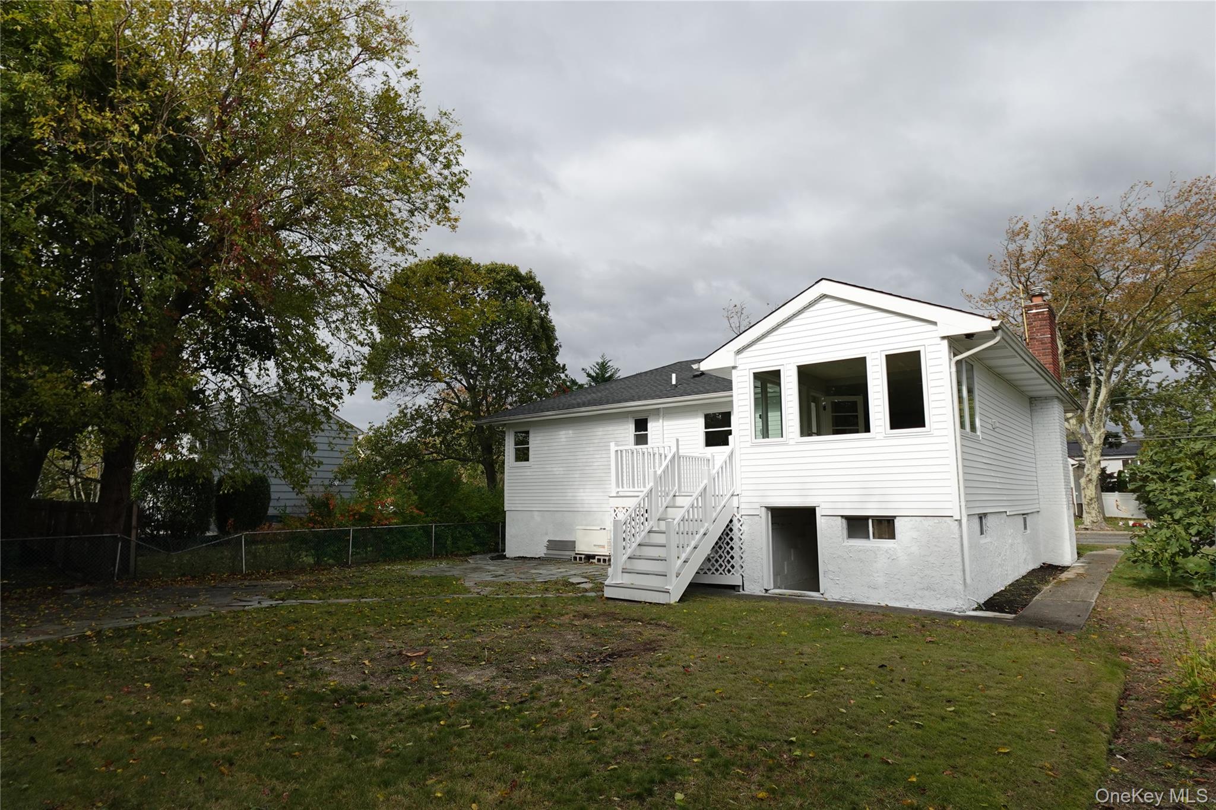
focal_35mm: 20
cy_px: 405
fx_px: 675
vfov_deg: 61.9
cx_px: 608
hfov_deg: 84.0
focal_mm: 7.6
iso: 125
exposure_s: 1/2500
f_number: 2
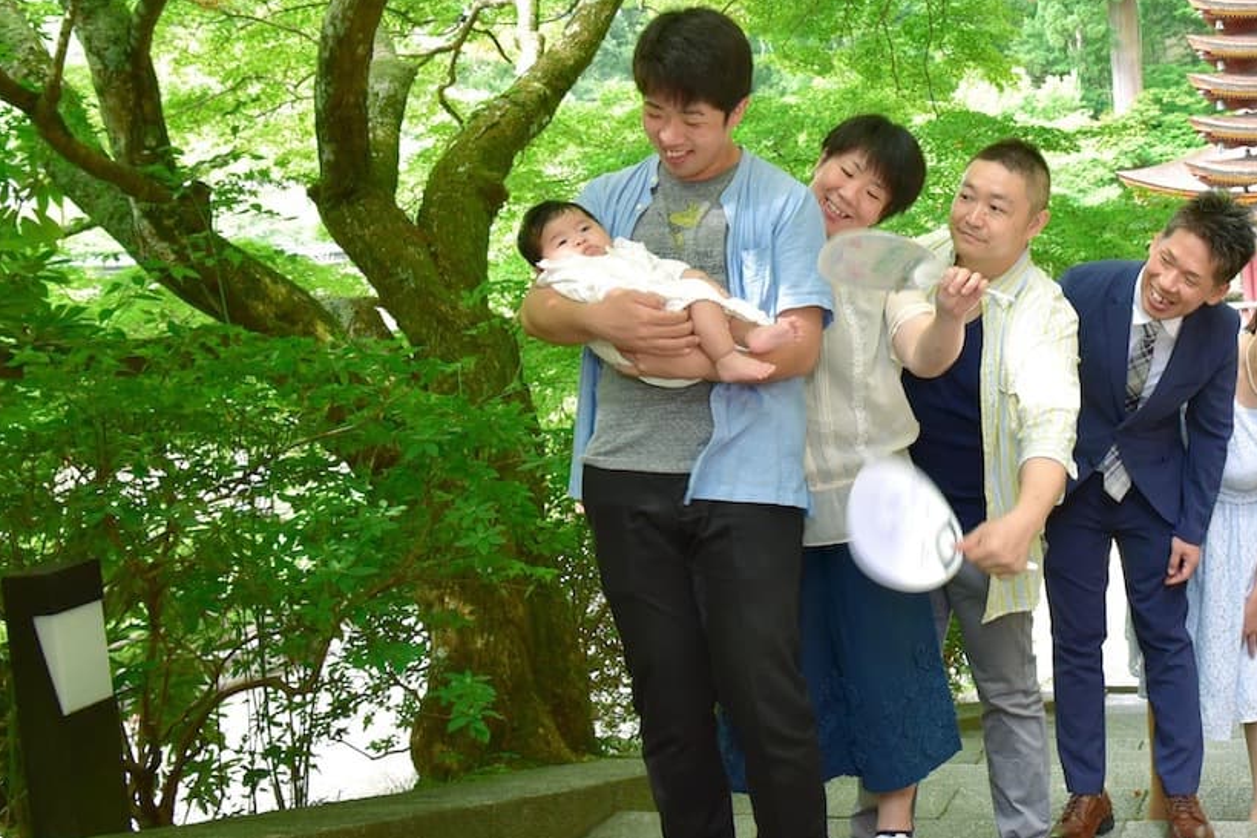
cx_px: 996
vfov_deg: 32.1
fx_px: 1432
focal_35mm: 41
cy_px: 217
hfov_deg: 45.2
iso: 2000
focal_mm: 24
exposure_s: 1/160
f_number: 9
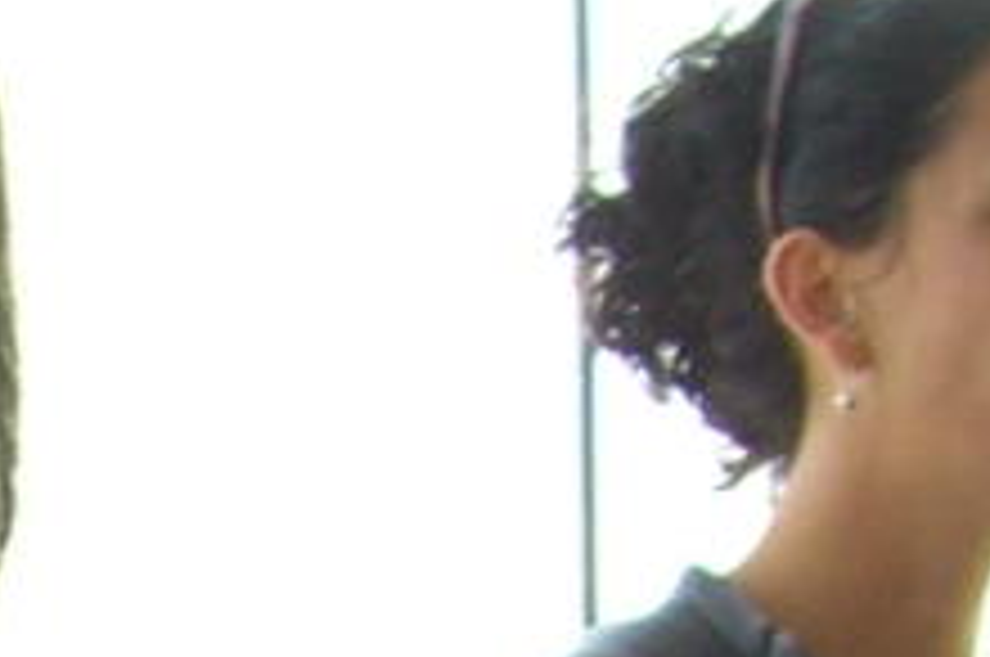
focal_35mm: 288
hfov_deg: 6.8
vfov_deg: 4.6
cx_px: -1233
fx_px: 7908
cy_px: 1786
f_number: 2.7
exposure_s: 1/125
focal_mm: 6.2
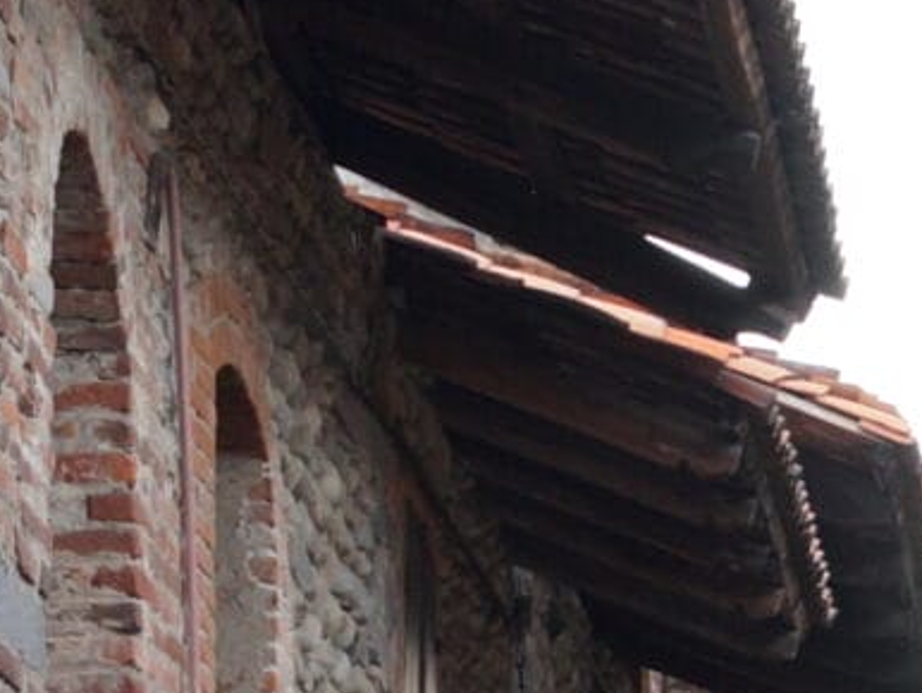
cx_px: 1244
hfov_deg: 10.1
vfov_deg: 7.6
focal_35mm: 191
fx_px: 5090
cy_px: 1063
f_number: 4
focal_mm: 20
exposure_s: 1/160
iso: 200
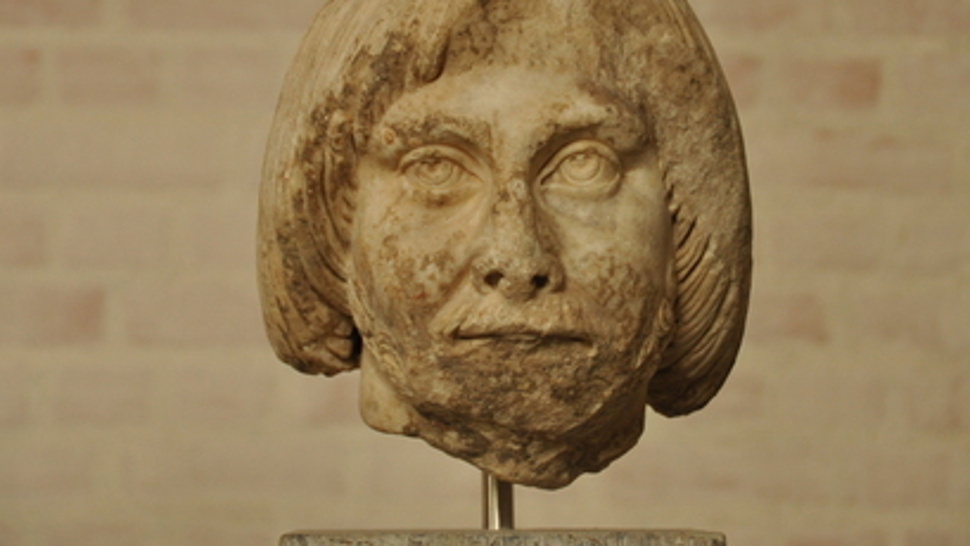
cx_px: 503
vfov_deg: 8.0
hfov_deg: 14.1
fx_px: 3909
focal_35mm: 152
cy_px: 204
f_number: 5.3
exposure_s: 1/40
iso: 1000
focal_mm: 90
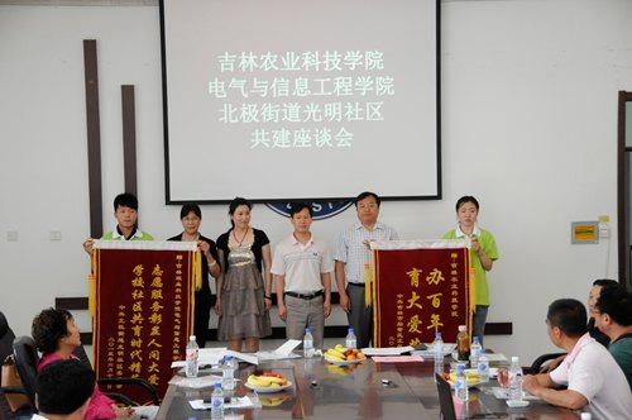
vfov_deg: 18.1
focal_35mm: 75
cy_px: 210
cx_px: 316
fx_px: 1315
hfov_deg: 27.0
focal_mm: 50
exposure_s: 1/60
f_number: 4.8
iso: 800
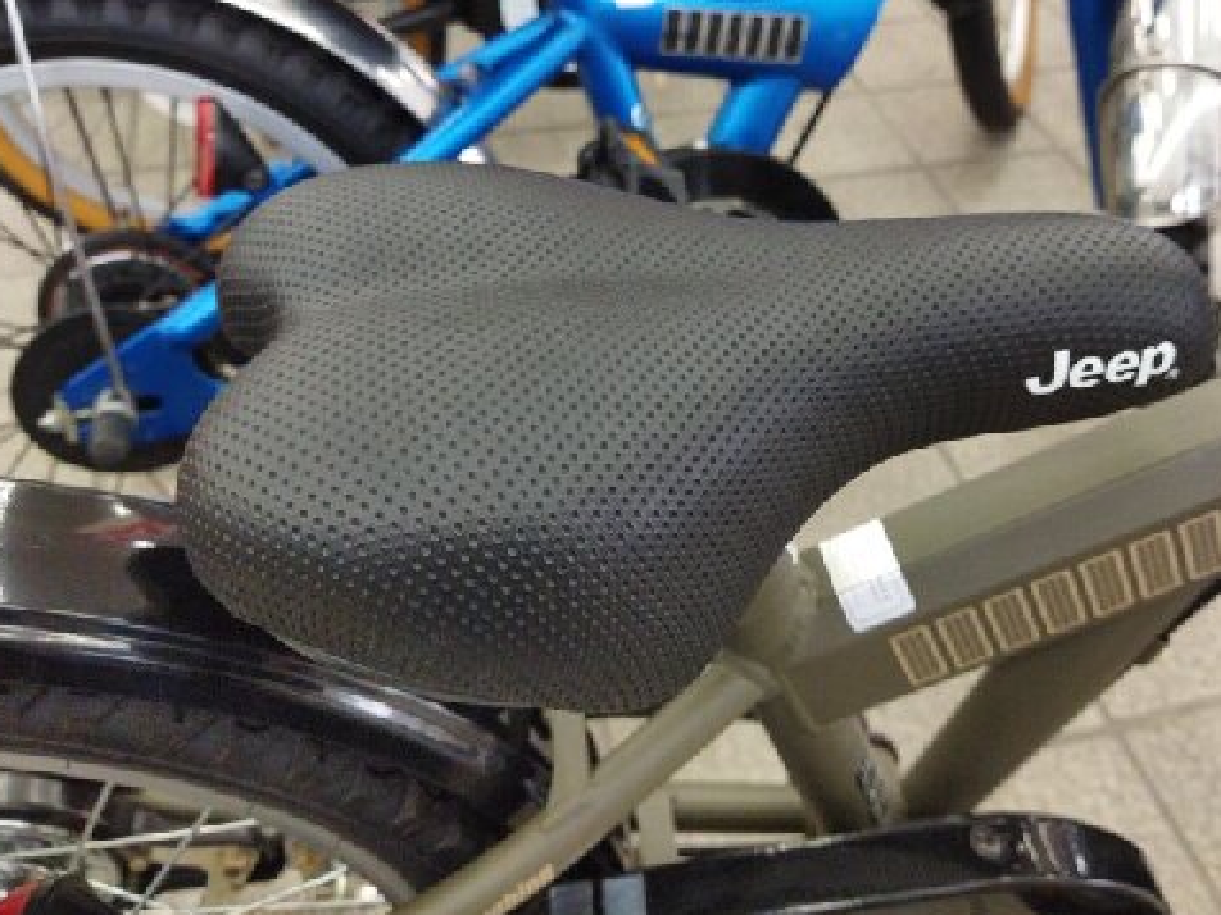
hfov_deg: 53.9
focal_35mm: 34
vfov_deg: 41.7
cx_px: 652
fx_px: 1199
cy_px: 392
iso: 656
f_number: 1.79
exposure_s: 1/300
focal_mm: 4.71
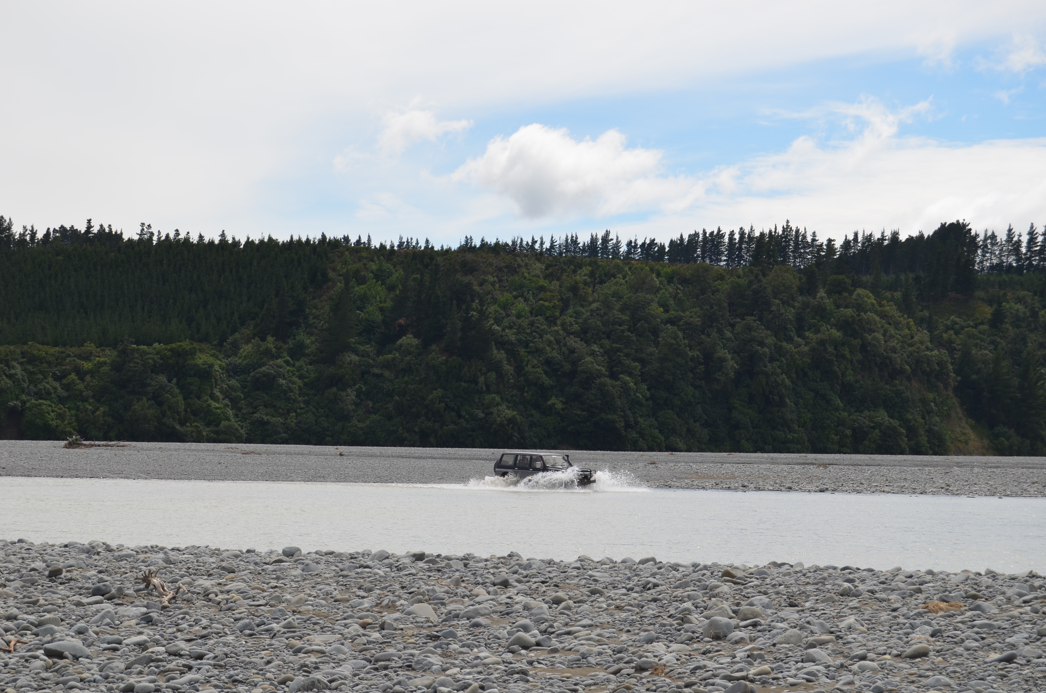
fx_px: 2392
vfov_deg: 16.5
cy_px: 346
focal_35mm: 82
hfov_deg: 24.7
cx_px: 523
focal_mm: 55
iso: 100
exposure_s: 1/250
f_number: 8
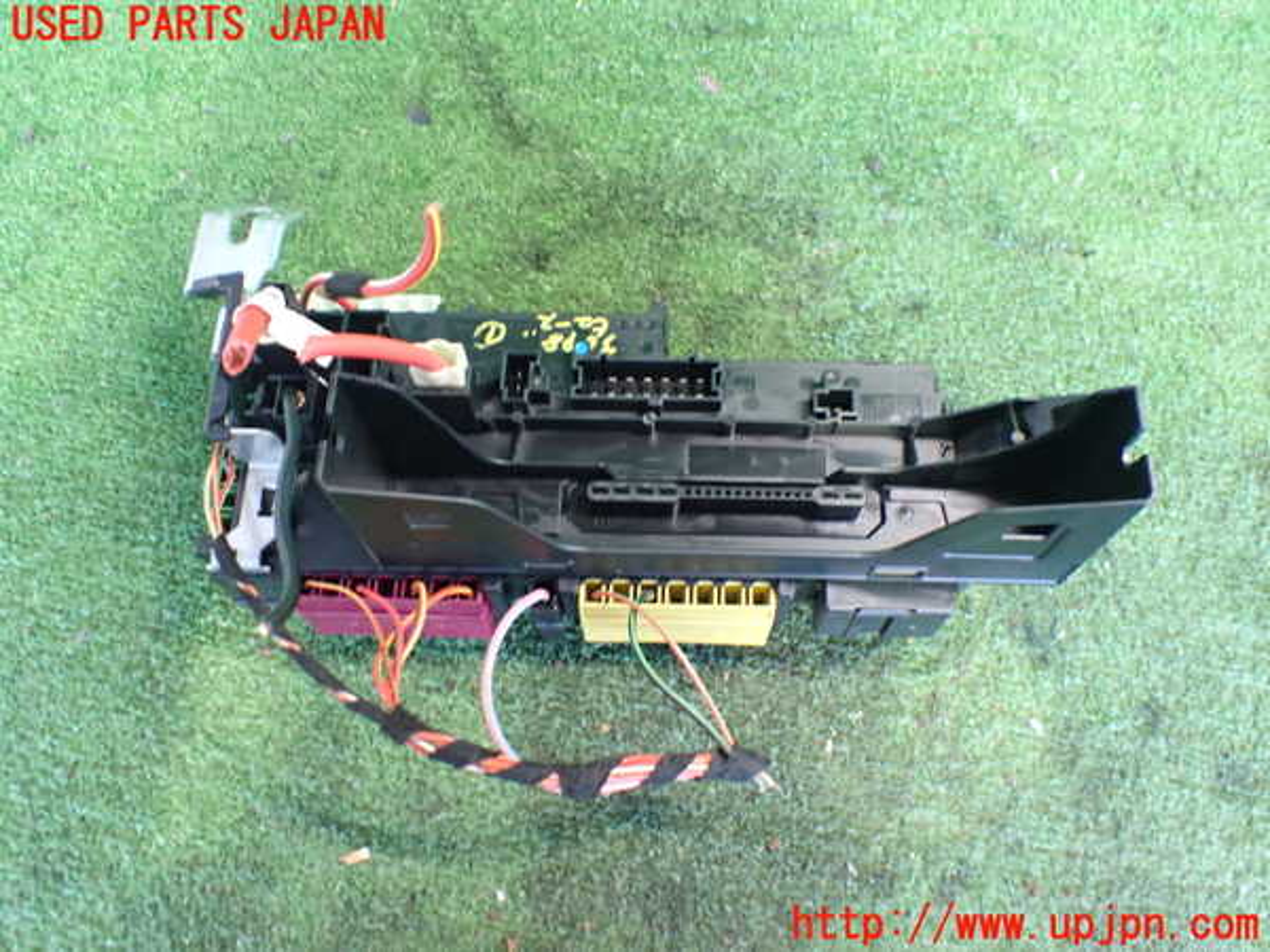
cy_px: 476
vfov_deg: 46.8
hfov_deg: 60.0
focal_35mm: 30
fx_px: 1101
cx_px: 635
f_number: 2.3
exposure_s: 1/30
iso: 1000
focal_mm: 5.4
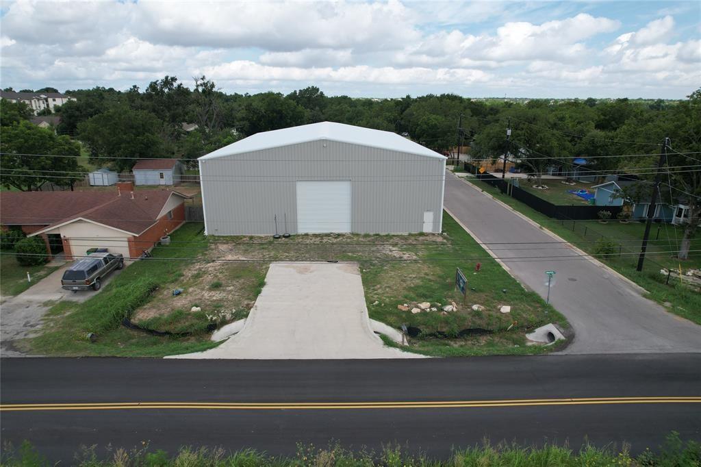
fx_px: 428
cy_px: 234
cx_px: 350
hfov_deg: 78.6
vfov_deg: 57.2
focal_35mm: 22
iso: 110
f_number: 2.8
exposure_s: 1/1500
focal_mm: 8.38
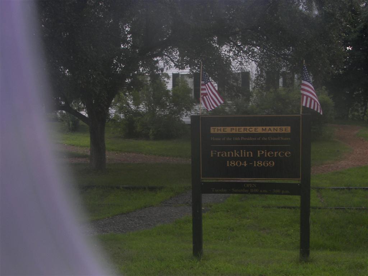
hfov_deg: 35.5
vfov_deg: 27.0
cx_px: 184
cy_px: 138
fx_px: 574
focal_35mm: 54
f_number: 2.8
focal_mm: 8.9
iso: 64
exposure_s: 1/30
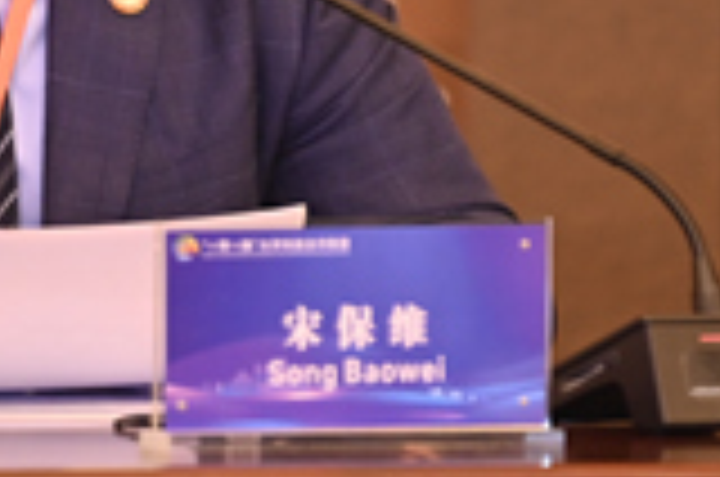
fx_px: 14970
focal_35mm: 750
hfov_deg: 2.8
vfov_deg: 1.8
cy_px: -272
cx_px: 45
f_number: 3.2
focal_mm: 200
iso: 1000
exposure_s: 1/160
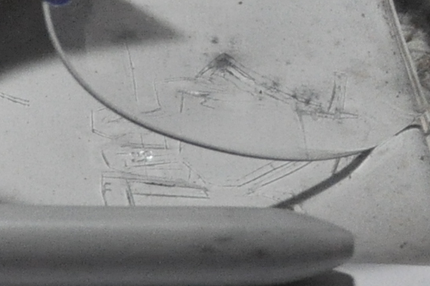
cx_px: -438
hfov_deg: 7.7
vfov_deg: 5.3
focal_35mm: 257
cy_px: 363
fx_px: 3067
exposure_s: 1/100
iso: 1600
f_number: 5.6
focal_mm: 29
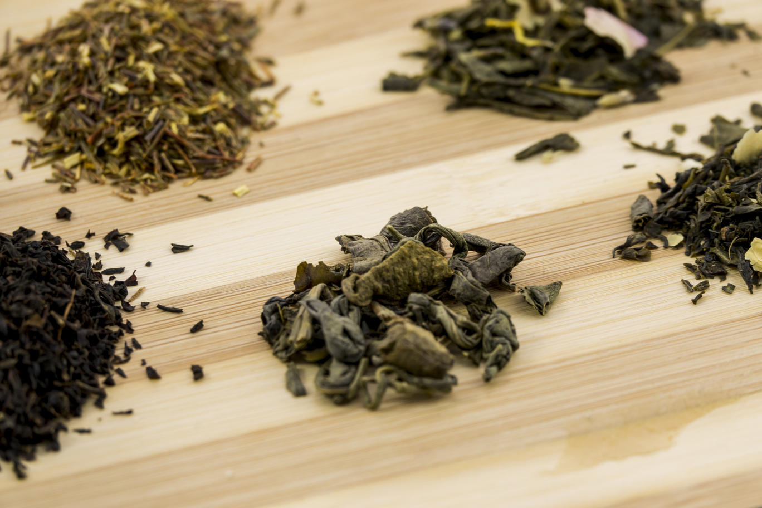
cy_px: 254
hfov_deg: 5.2
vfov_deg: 3.4
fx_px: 8466
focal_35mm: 400
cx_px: 381
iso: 100
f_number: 4
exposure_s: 1/40
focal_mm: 146.76
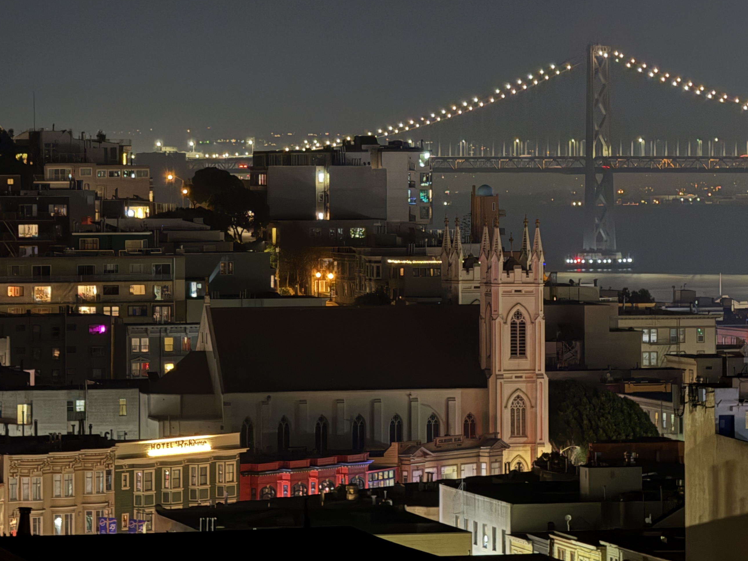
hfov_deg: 10.6
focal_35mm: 187
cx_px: 334
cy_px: 207
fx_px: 4041
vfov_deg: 7.9
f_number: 2.8
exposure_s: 1/4
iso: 1000
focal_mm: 15.66
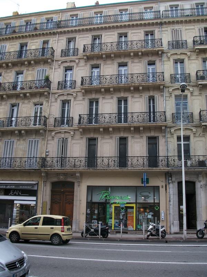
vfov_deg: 58.4
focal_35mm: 31
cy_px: 138
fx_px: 247
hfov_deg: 45.4
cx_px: 104
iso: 80
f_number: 2.9
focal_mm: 5.7
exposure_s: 1/177
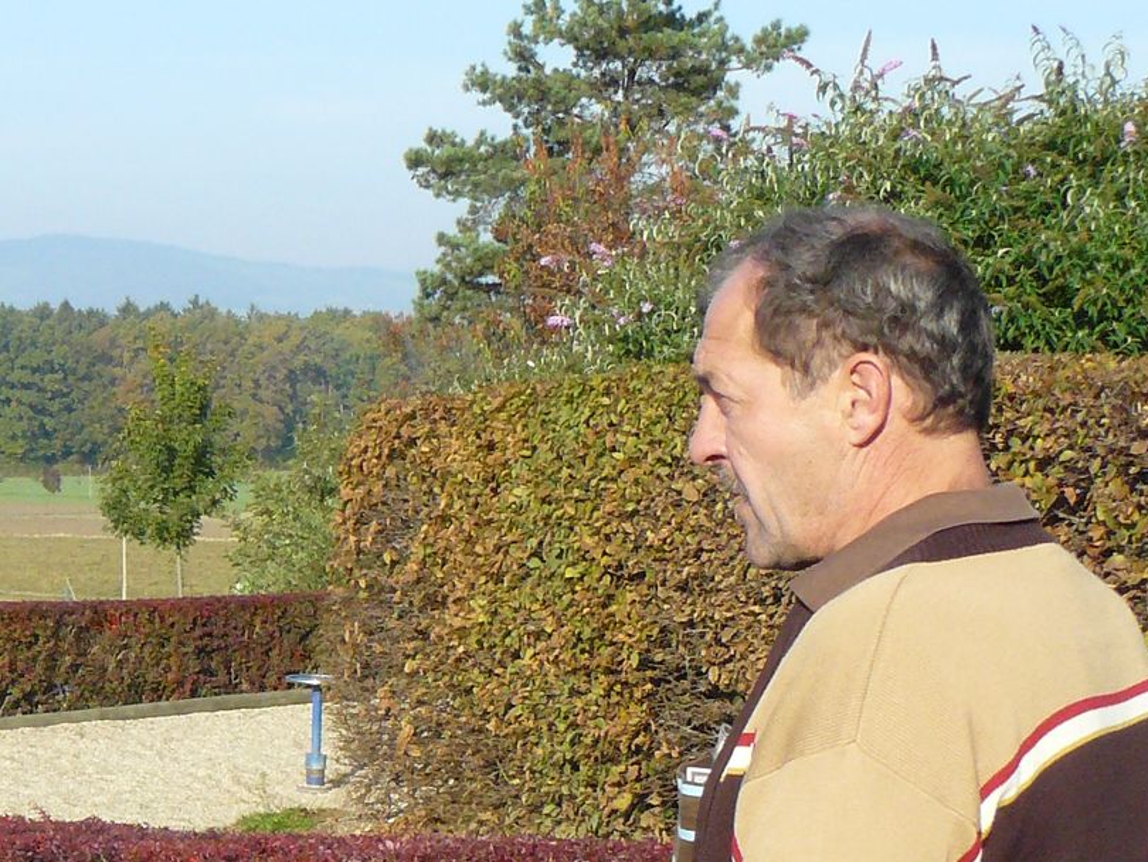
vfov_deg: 15.9
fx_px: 3019
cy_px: 907
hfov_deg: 20.8
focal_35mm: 91
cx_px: 0
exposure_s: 1/400
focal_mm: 6
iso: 200
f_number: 5.6
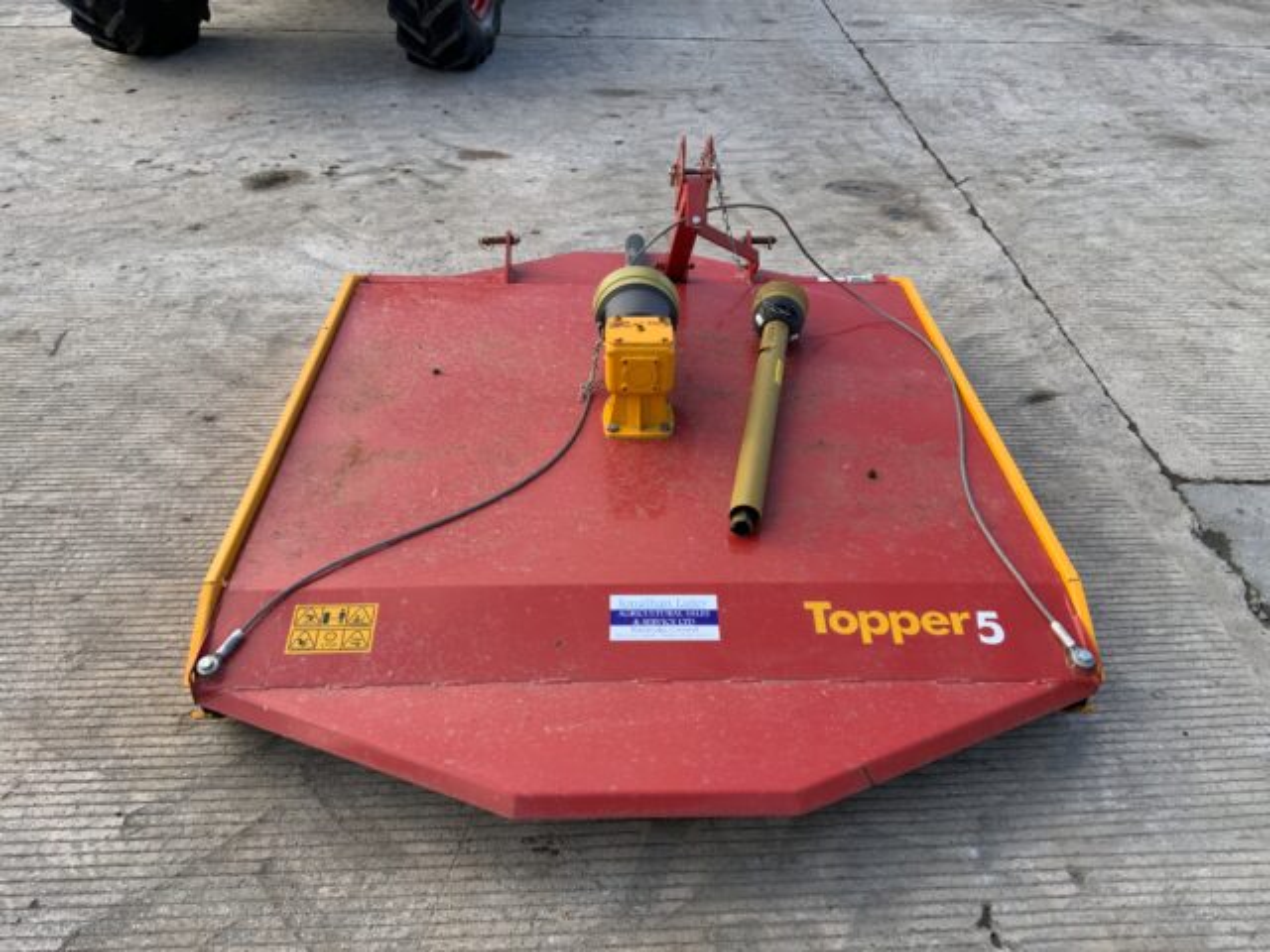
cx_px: 635
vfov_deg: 48.2
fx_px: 1064
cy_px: 476
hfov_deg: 61.7
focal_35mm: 29
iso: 16
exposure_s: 1/264
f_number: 1.8
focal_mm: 3
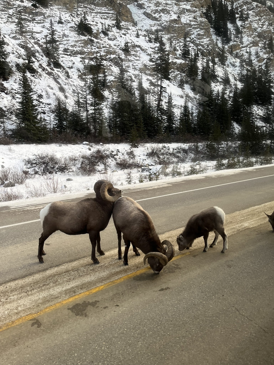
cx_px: 137
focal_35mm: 26
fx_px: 274
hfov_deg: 53.1
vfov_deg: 67.3
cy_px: 182
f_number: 1.6
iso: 100
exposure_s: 1/121
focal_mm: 5.1
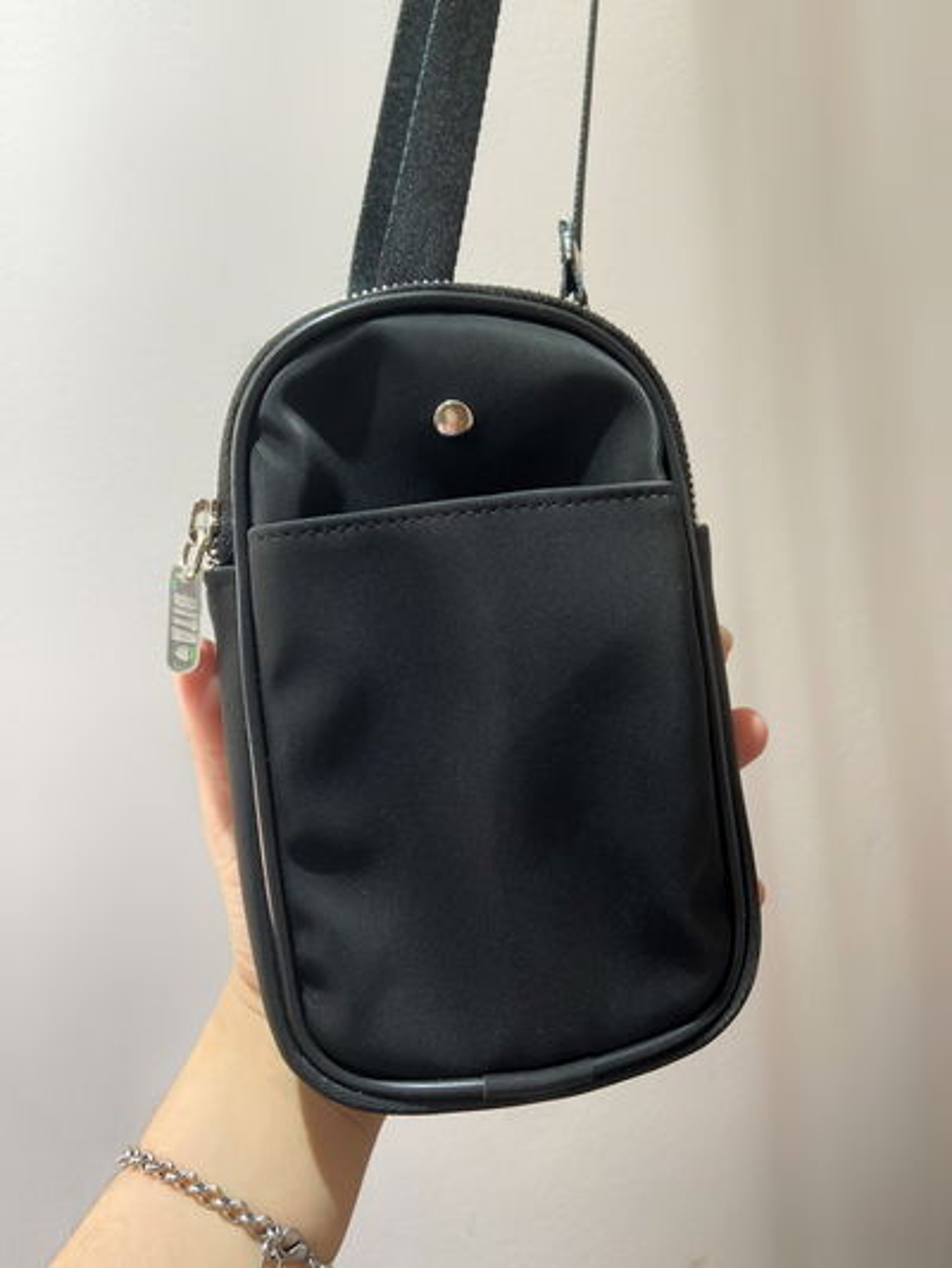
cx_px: 476
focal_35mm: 26
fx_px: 953
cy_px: 634
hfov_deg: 53.1
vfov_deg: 67.3
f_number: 1.8
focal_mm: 4.25
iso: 125
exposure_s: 1/50
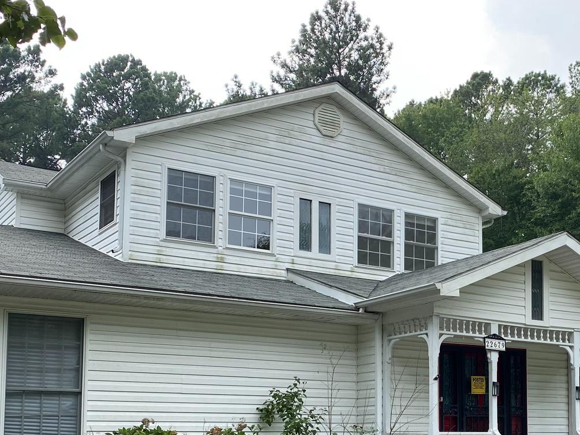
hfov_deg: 35.2
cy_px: 365
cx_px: 452
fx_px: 888
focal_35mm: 53
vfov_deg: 26.9
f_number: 1.8
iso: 32
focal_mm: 4.25
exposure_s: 1/560
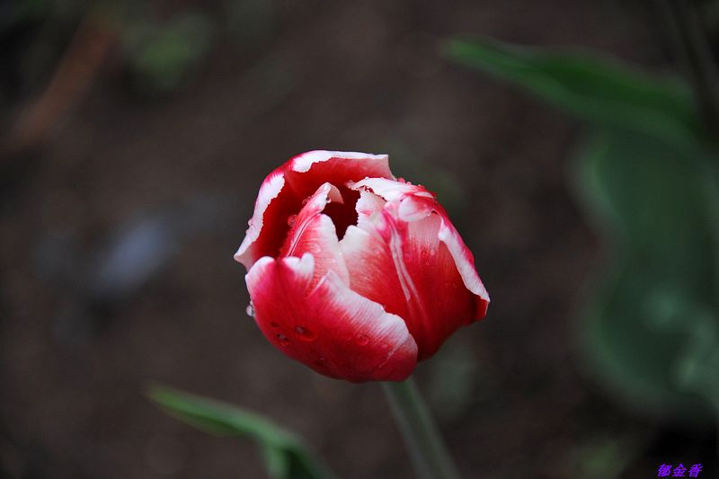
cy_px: 240
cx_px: 360
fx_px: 5990
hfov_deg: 6.9
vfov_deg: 4.6
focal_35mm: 300
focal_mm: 300
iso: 800
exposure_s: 1/500
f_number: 5.6
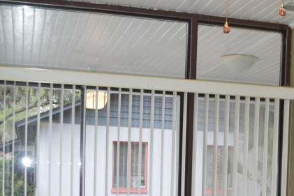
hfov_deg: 26.0
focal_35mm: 74
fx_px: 605
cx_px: 288
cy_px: 219
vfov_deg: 17.8
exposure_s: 1/80
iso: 400
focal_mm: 18
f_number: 4
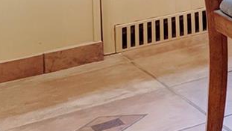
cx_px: 736
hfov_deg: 10.5
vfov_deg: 8.9
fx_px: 763
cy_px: -179
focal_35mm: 124
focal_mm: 12
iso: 800
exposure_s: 1/6
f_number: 9
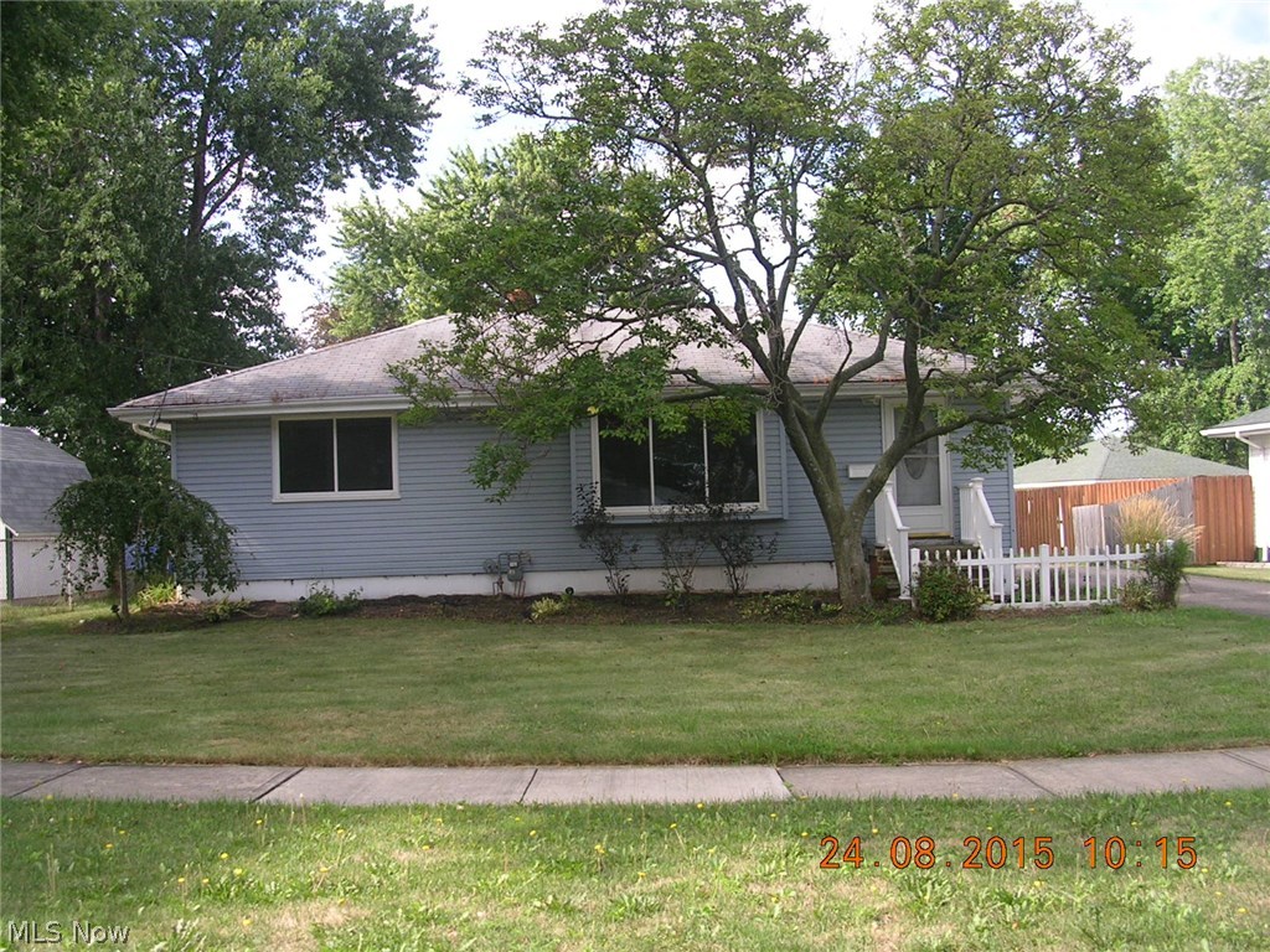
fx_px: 1394
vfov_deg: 37.7
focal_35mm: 38
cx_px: 635
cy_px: 476
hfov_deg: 49.0
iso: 50
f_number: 2.8
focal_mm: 5.8
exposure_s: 1/290
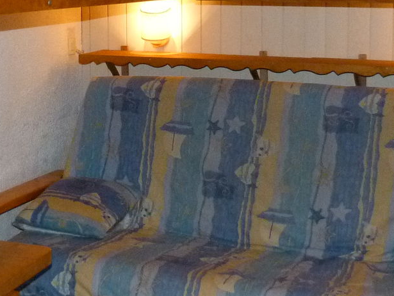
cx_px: 136
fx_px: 888
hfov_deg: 24.9
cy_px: 44
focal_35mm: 78
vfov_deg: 18.7
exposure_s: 1/125
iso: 400
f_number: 2.8
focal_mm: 4.5
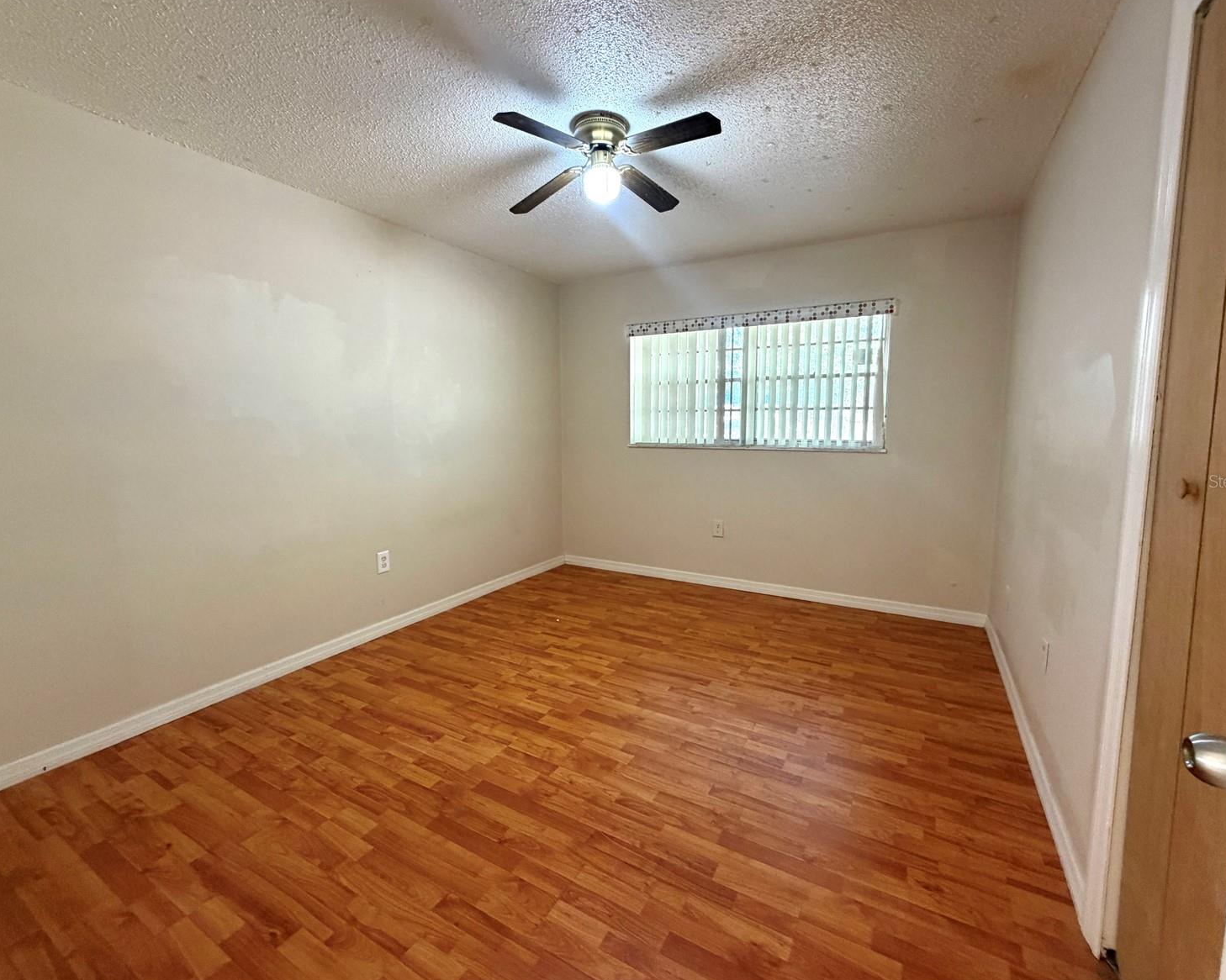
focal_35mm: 15
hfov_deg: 96.8
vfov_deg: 84.0
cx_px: 616
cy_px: 481
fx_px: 544
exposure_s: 1/60
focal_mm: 2.22
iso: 320
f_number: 2.2
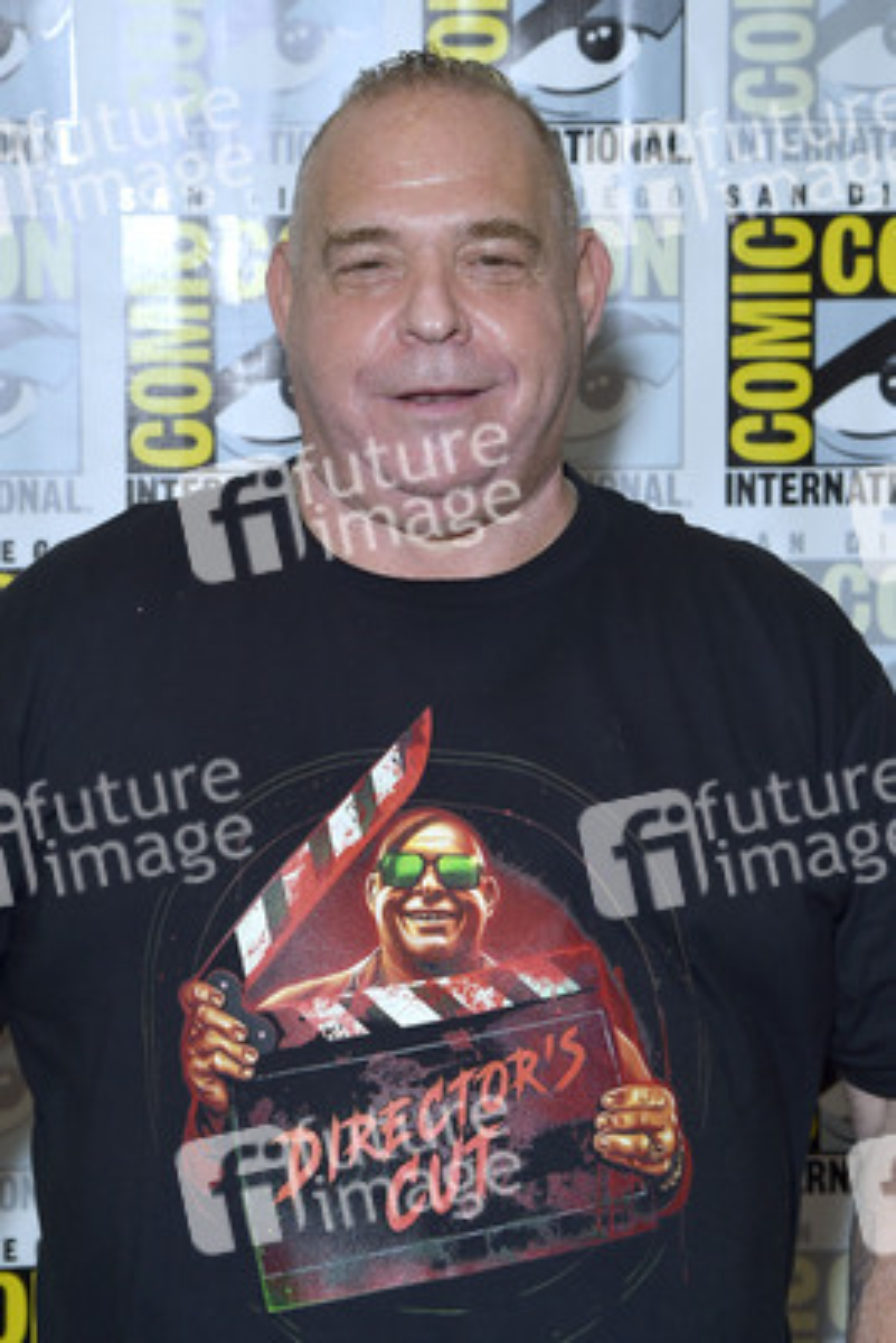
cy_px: 672
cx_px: 448
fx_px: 2611
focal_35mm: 70
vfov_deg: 28.8
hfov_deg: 19.5
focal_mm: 70
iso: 800
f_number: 6.3
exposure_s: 1/250
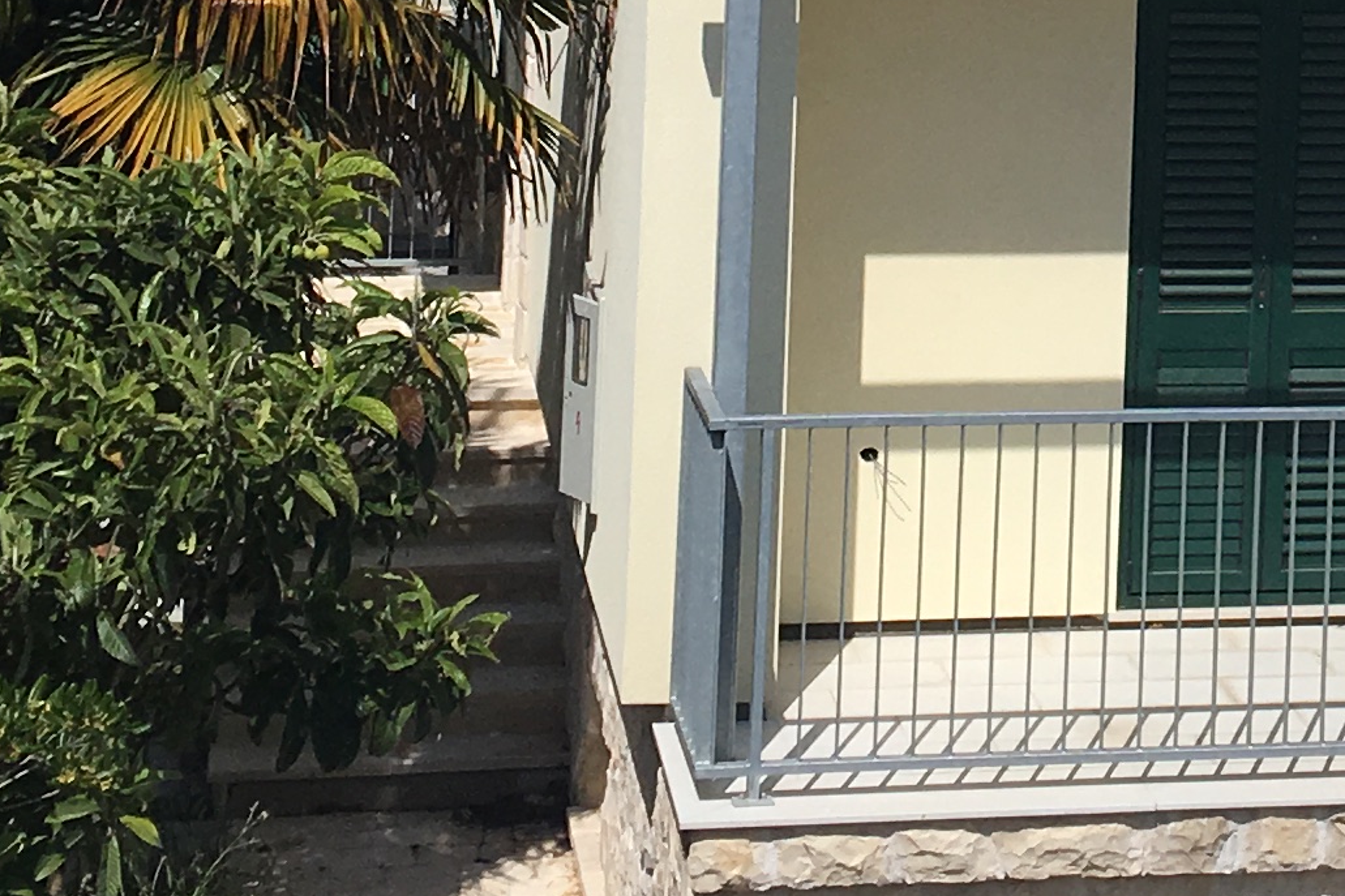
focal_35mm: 118
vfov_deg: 11.1
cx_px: 1388
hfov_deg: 16.9
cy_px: -455
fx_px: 4408
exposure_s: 1/3663
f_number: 2.2
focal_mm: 4.15
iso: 25
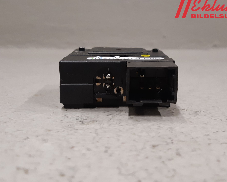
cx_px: 125
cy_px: 92
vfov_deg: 51.5
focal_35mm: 28
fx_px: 188
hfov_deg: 62.1
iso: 160
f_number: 1.7
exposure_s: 1/50
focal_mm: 3.93
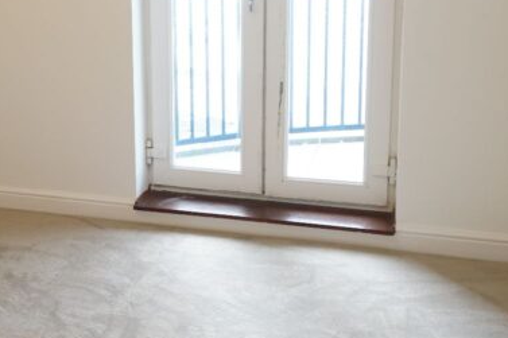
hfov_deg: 37.7
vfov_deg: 26.2
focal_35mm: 51
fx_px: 719
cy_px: 90
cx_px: 116
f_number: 4
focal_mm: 16
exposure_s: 1/60
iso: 400
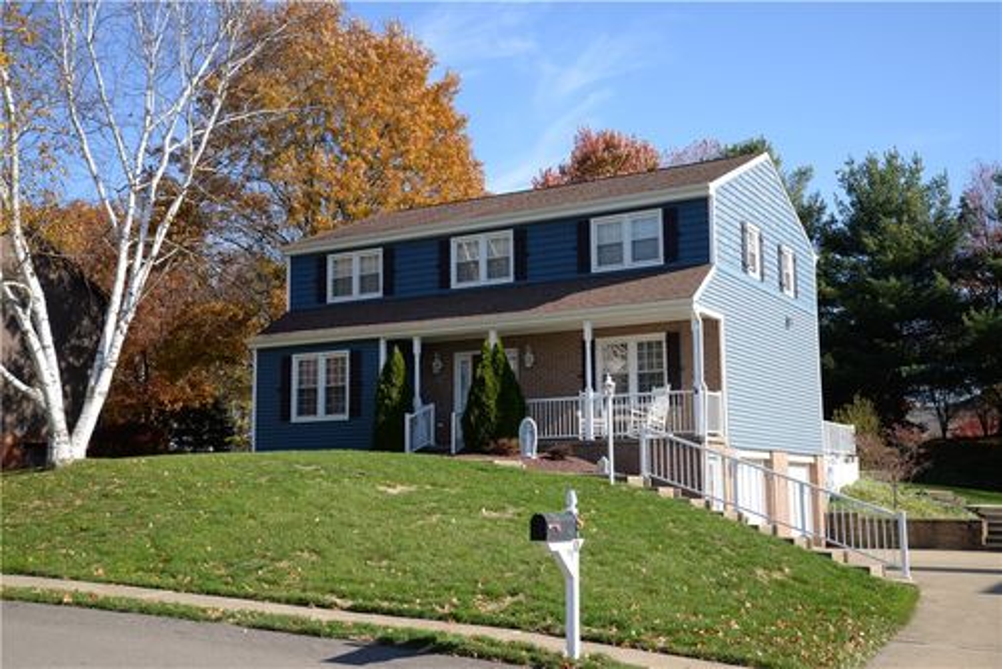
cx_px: 501
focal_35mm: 42
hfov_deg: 46.4
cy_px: 334
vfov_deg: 31.9
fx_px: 1170
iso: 125
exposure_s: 1/60
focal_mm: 42
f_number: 11
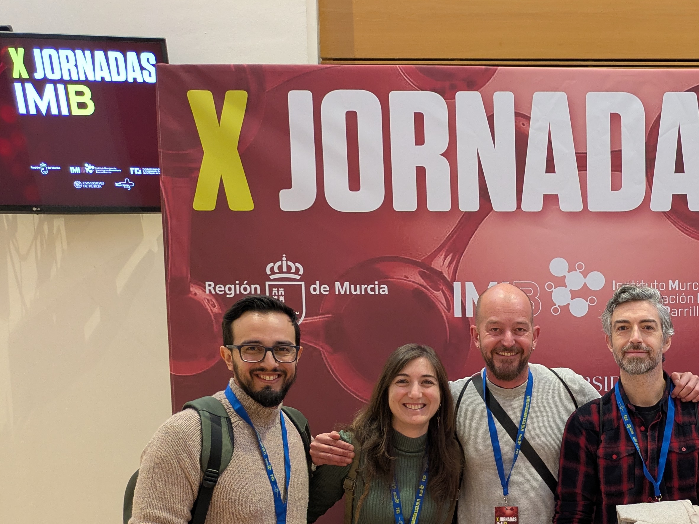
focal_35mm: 49
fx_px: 990
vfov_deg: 28.6
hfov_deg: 35.6
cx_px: 680
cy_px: 470
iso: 273
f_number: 1.89
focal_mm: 5.43
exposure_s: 1/50
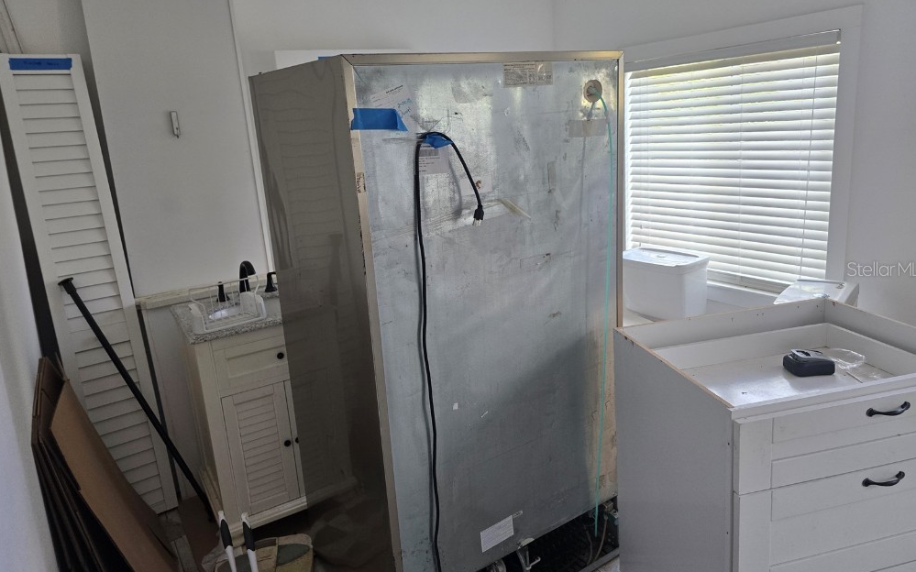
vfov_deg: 49.2
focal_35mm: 25
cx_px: 464
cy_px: 269
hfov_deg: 72.6
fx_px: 624
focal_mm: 6.3
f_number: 1.7
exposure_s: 1/120
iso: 200
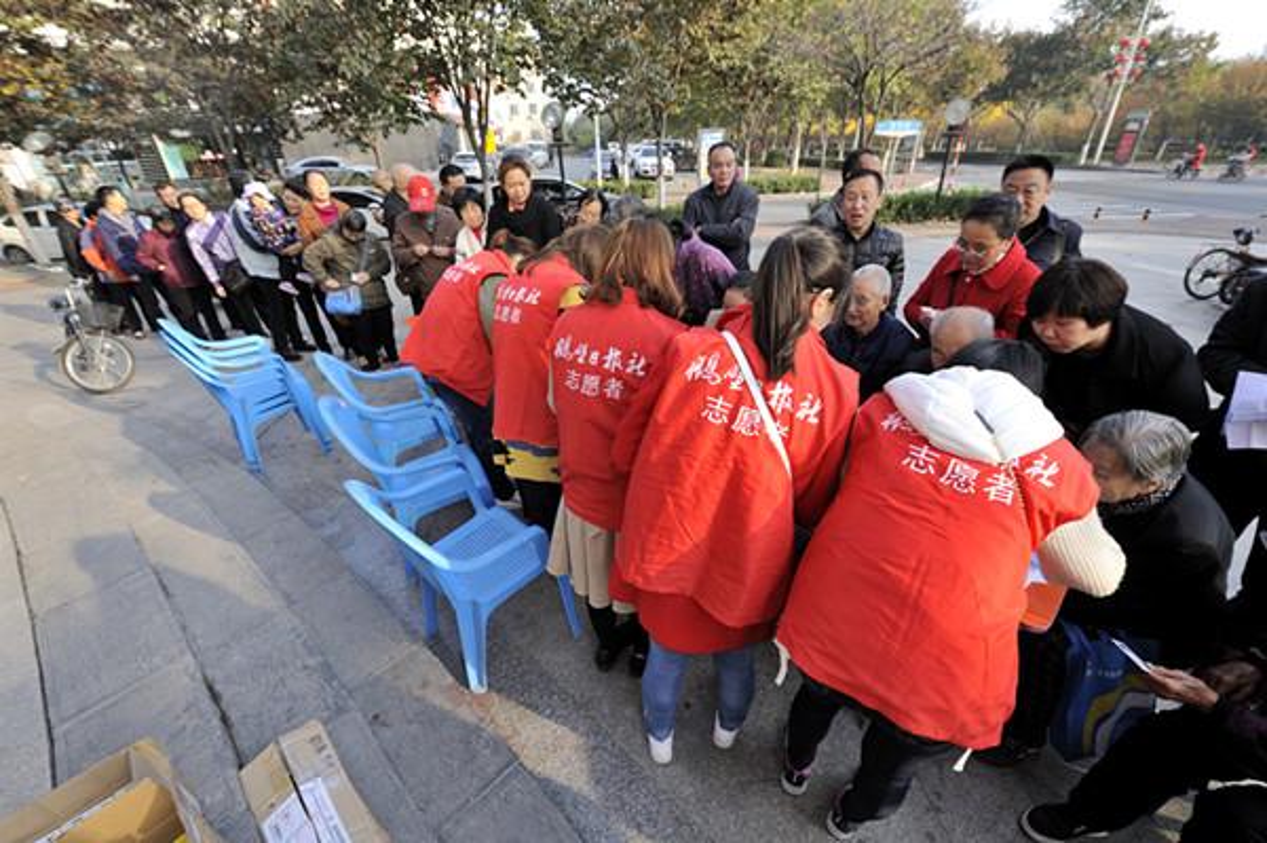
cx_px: 634
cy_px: 422
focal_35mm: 14
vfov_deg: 81.1
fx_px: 492
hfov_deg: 104.3
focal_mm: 14
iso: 200
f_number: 7.1
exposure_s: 1/125
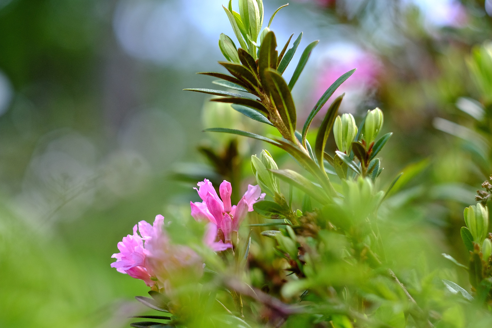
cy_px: 145
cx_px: 233
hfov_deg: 19.8
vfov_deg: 13.3
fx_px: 1408
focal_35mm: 103
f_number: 2
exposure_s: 1/2400
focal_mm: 56
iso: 400
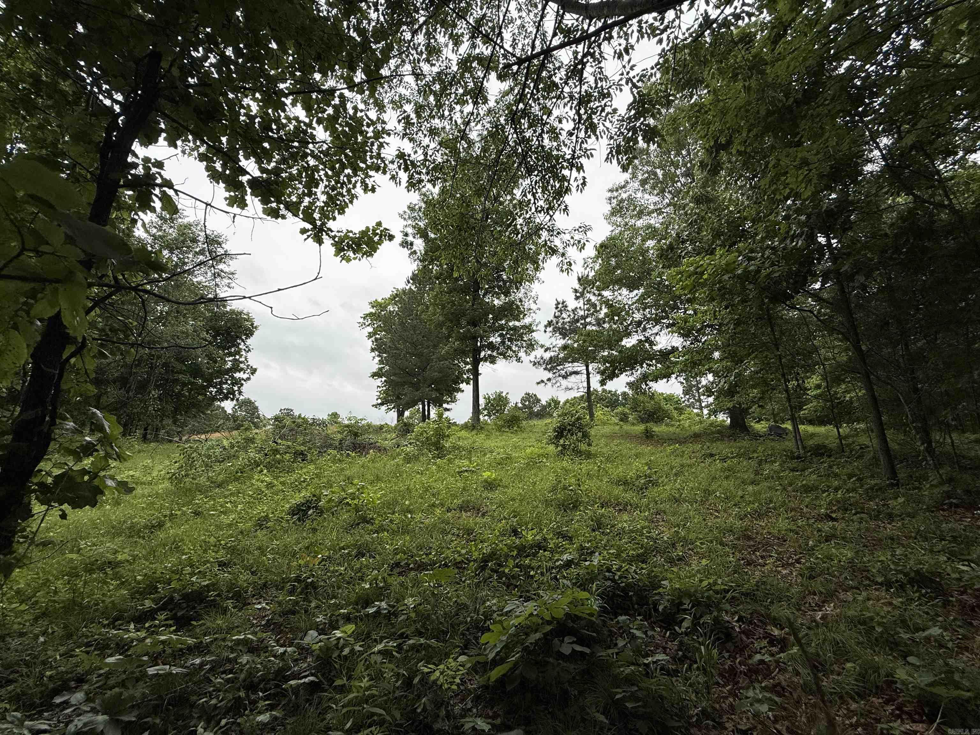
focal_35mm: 14
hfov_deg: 102.1
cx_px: 490
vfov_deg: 85.7
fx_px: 396
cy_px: 368
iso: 50
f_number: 2.2
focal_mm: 2.22
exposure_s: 1/1339
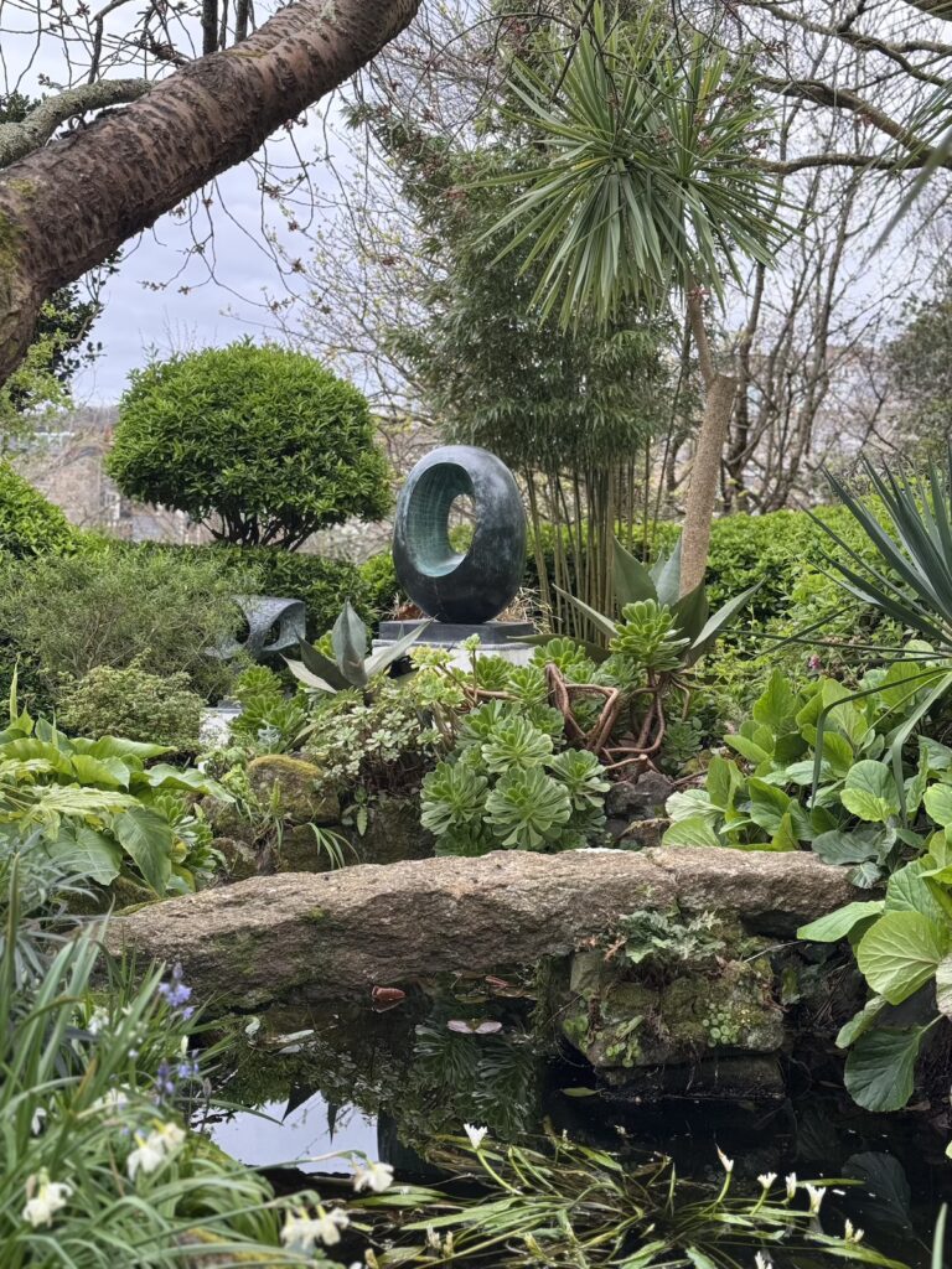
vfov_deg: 39.7
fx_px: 1760
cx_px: 476
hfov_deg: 30.3
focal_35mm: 48
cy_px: 634
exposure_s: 1/420
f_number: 1.78
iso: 64
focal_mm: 6.76
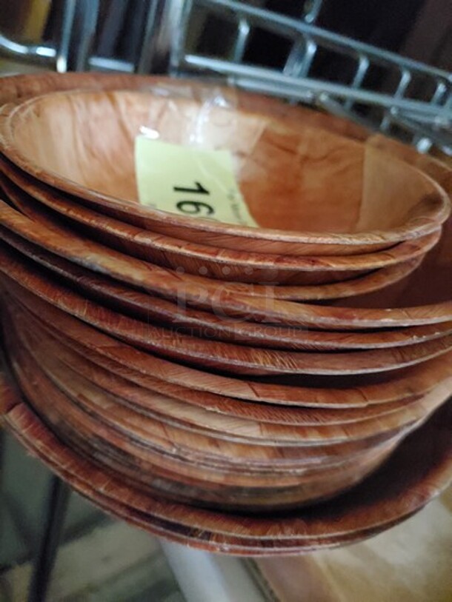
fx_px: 453
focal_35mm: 26
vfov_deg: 67.3
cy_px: 301
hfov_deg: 53.1
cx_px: 226
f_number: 1.5
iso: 1600
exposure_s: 1/60
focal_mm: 4.3
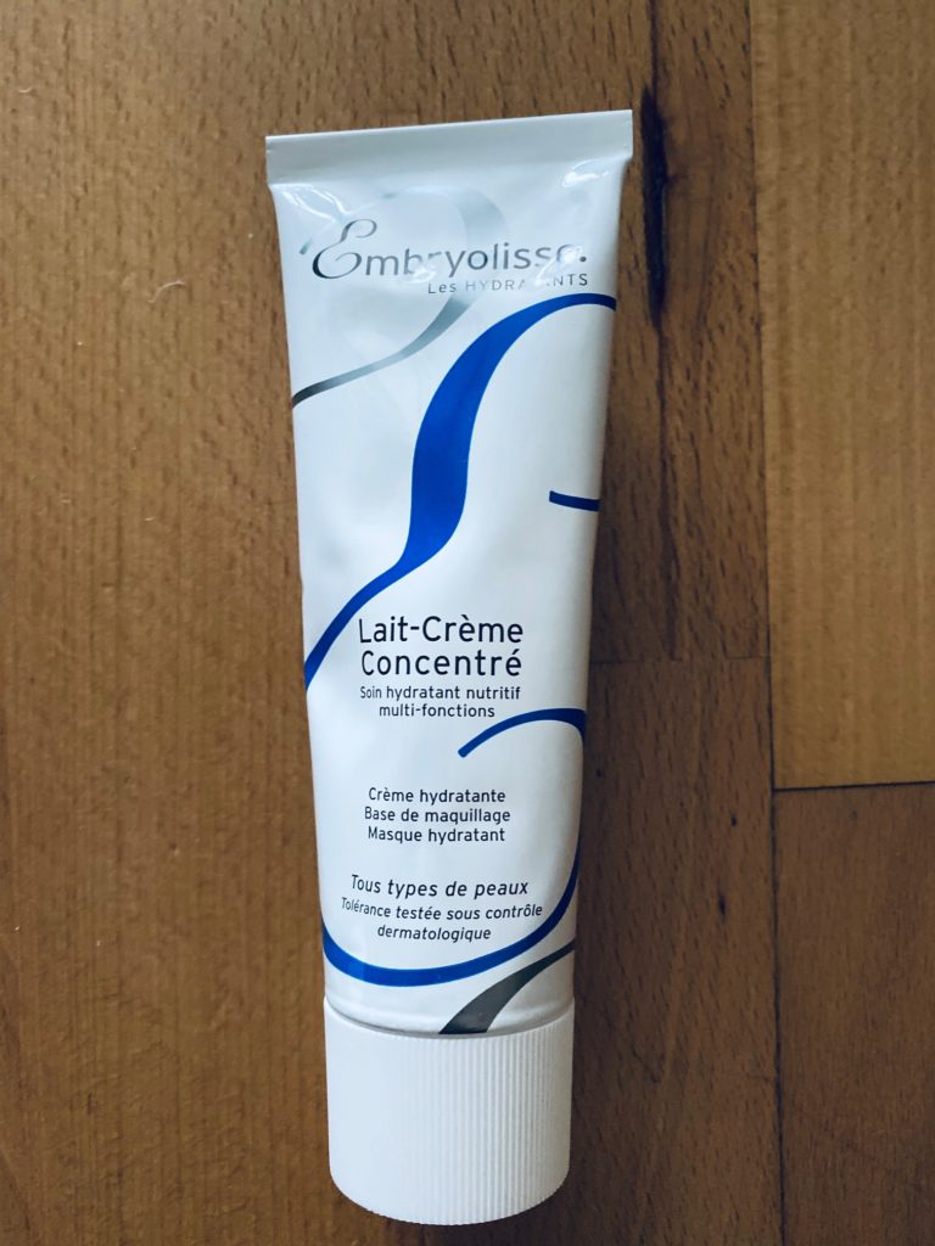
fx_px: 936
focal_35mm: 26
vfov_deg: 67.3
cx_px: 468
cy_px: 623
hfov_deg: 53.1
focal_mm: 4.25
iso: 640
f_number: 1.8
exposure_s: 1/34
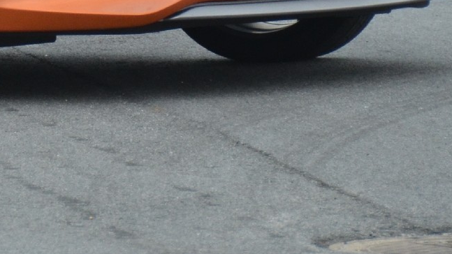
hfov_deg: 2.7
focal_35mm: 788
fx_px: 9445
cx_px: -268
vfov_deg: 1.5
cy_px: -230
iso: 800
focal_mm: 130
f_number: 5.6
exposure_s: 1/640
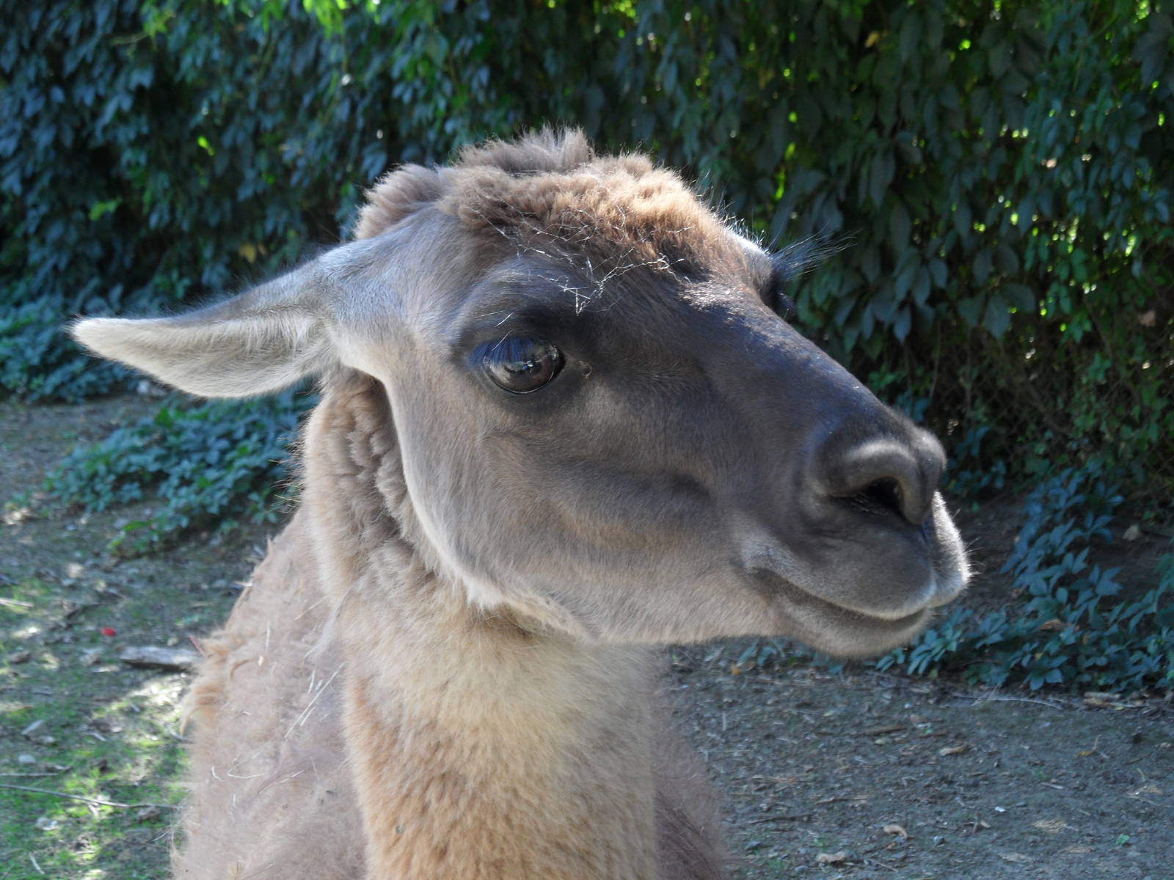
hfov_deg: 24.4
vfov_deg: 18.4
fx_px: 2713
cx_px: 587
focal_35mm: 80
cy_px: 440
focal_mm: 13.2
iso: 100
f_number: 4.2
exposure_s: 1/45
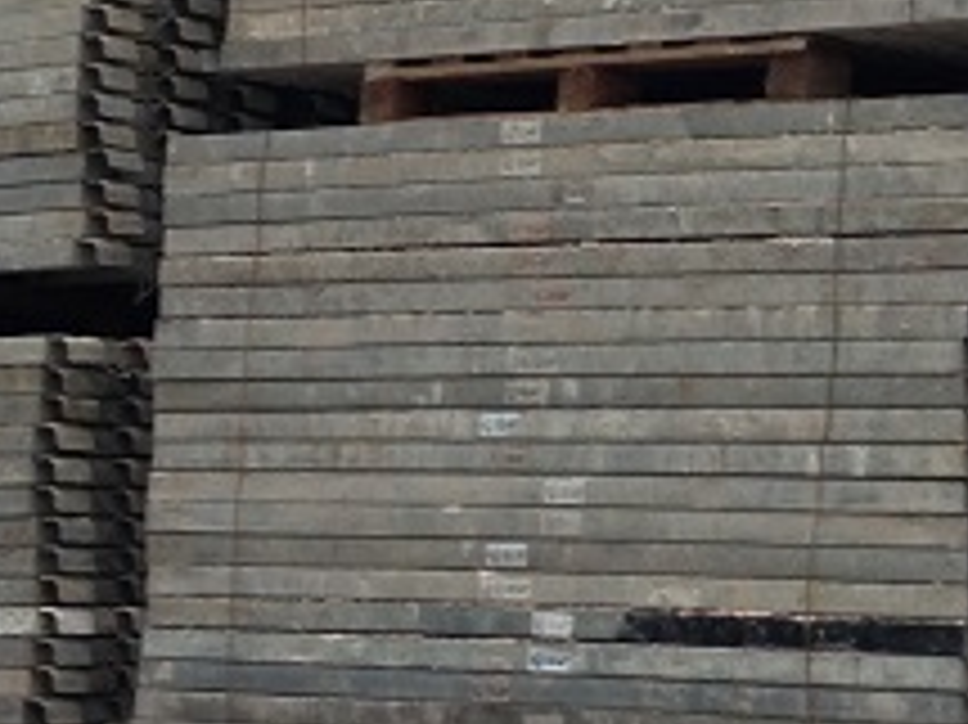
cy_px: 245
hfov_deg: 13.8
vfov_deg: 10.7
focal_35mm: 138
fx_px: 3857
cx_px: 1265
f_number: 2.4
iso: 50
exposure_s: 1/30
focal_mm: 4.12
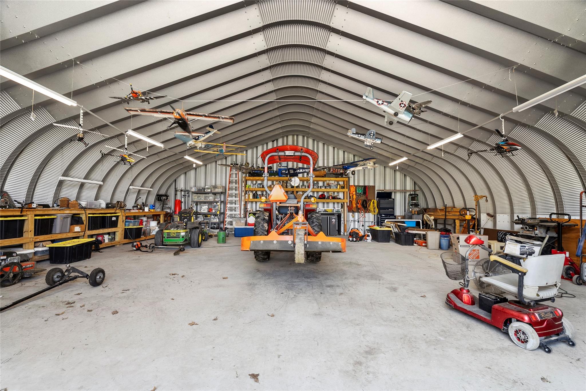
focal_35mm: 16
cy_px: 196
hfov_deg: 96.7
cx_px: 293
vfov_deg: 73.8
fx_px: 261
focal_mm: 16
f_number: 7.1
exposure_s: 1.6
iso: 160
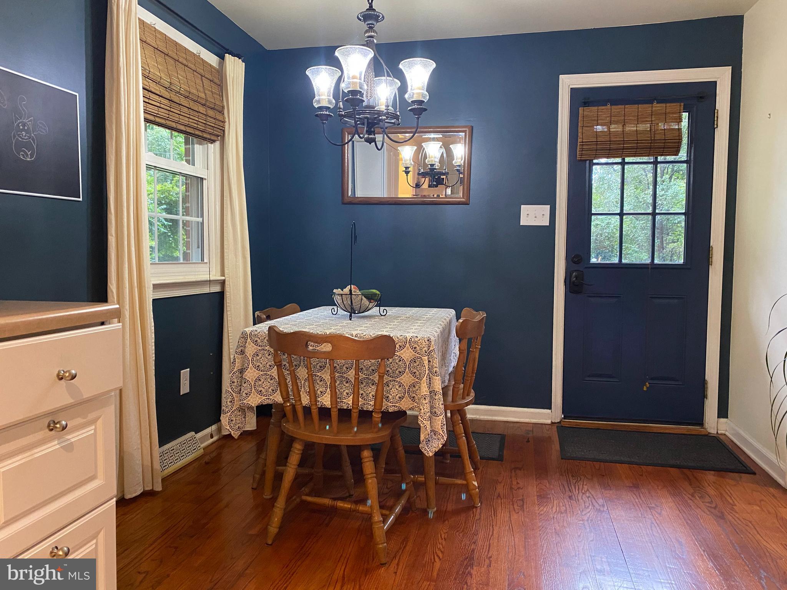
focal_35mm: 26
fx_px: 591
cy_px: 295
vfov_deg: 53.1
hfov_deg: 67.3
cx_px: 394
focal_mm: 4.25
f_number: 1.8
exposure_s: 1/60
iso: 320
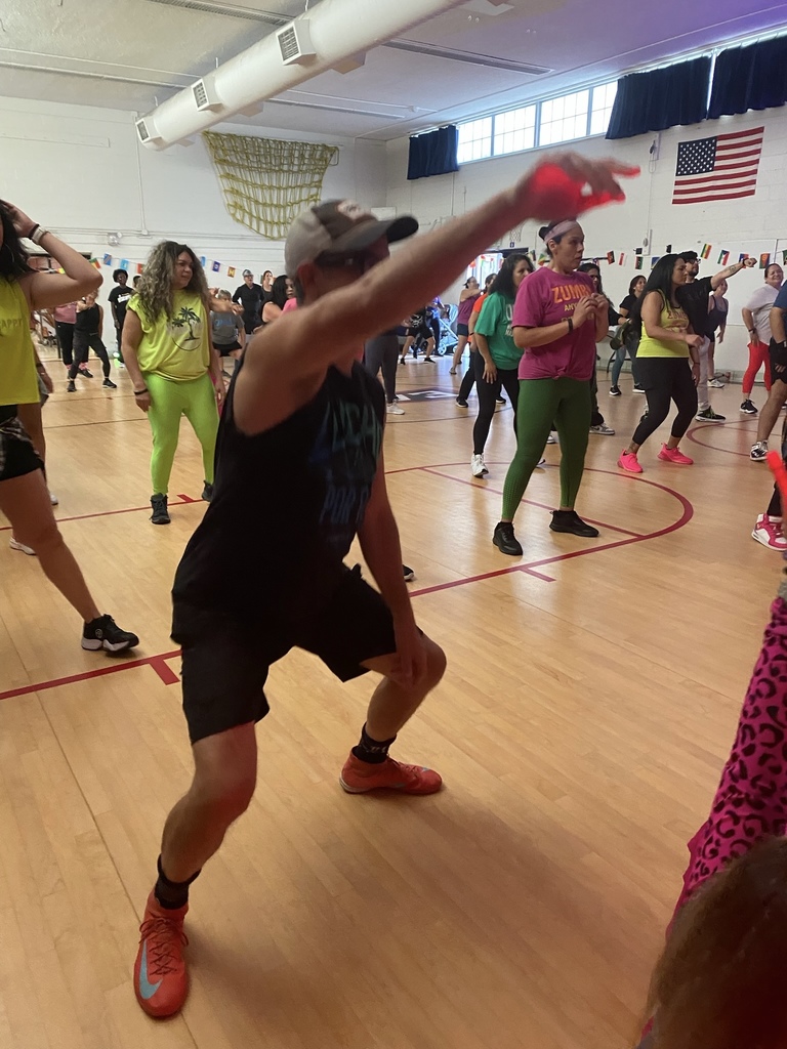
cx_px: 394
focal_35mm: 26
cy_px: 524
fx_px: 788
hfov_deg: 53.1
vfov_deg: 67.3
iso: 500
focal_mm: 4.25
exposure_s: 1/60
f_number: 1.8
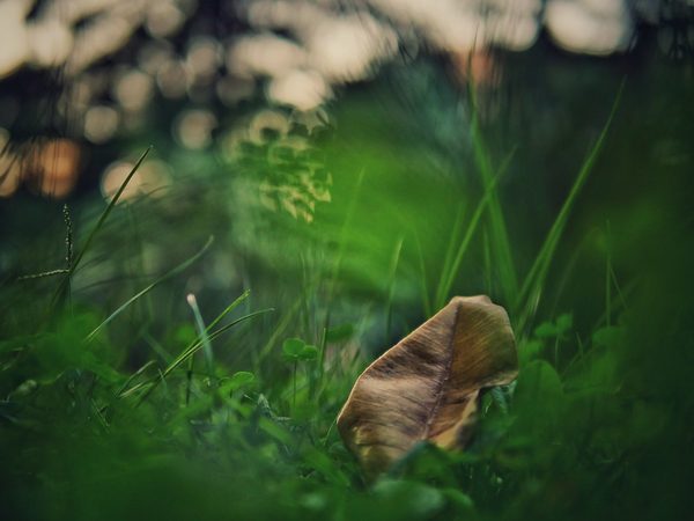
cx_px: 347
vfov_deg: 29.1
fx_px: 1002
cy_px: 260
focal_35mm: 50
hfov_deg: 38.2
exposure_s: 1/1000
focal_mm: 25
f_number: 1.4
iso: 200
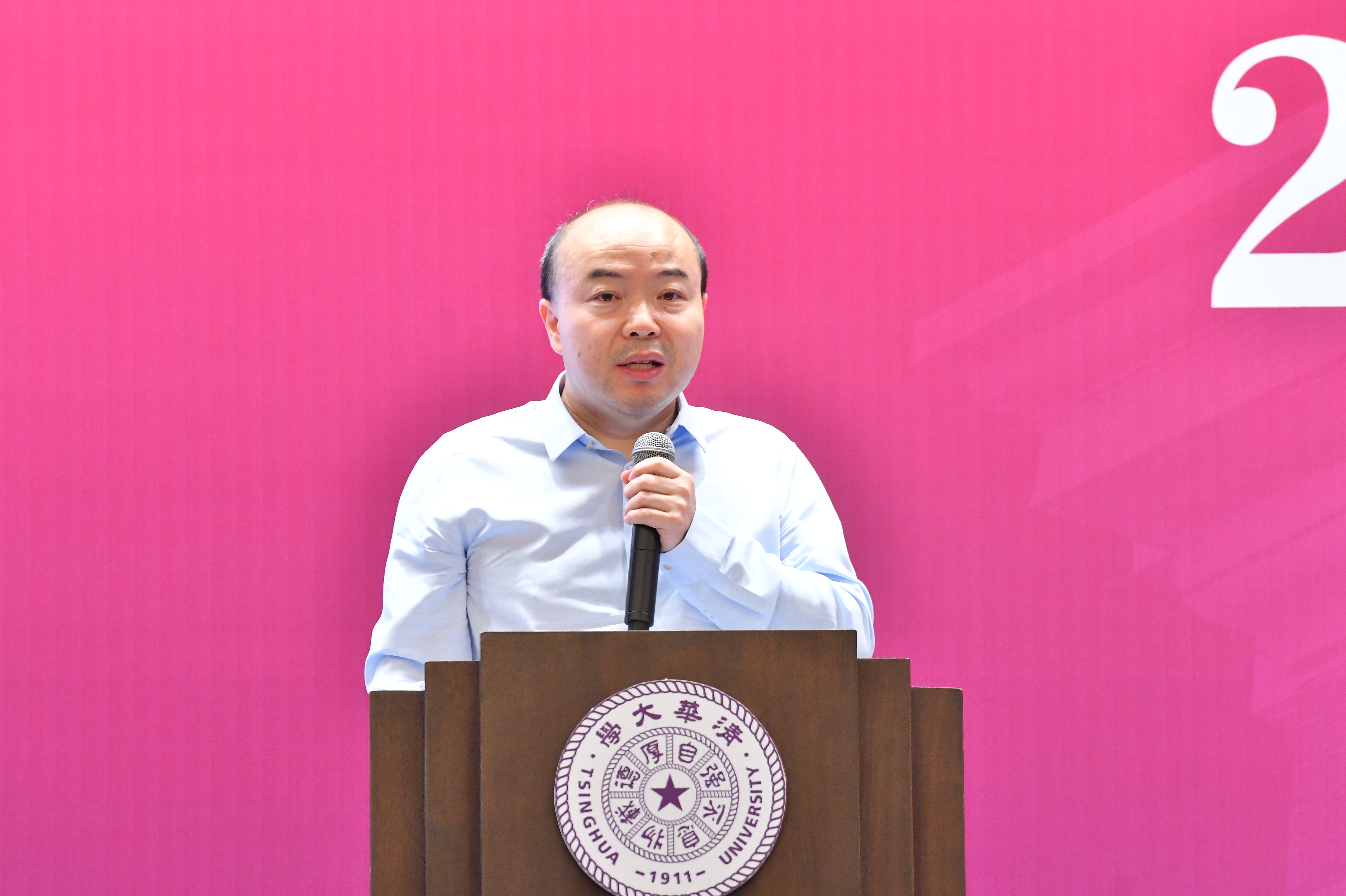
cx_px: 673
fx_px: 11211
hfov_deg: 6.9
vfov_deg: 4.6
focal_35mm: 300
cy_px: 448
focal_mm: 200
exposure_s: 1/125
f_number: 5.6
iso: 2500
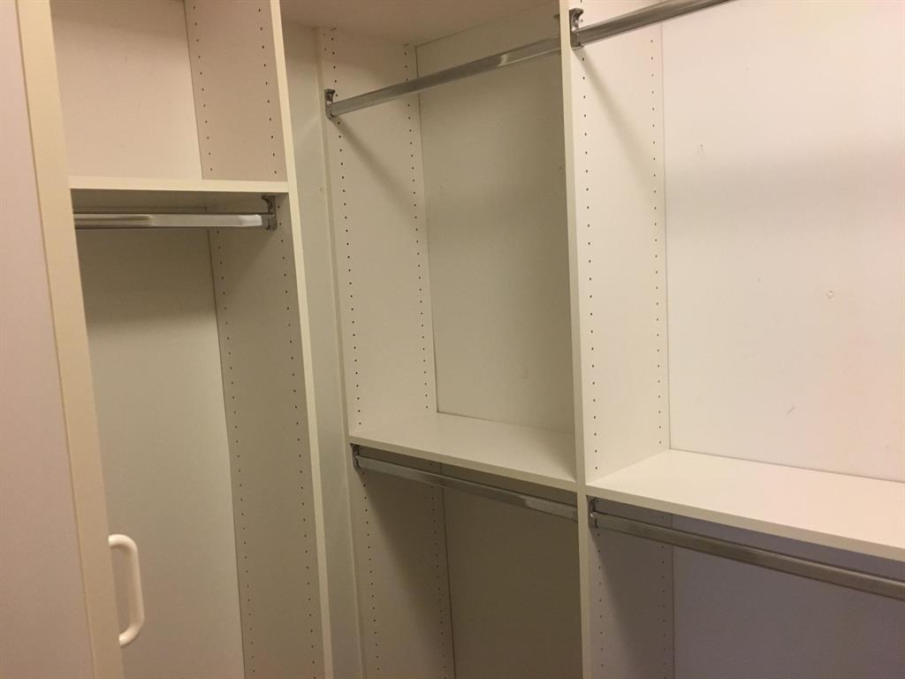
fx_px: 758
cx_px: 452
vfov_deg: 48.2
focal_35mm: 29
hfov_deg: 61.7
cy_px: 340
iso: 160
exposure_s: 1/30
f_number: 2.2
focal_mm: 4.15
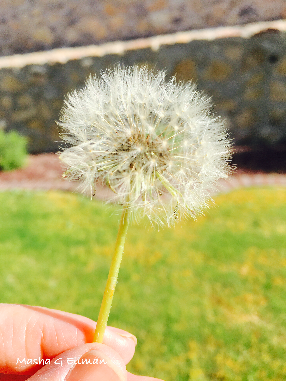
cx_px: 143
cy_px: 190
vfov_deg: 61.7
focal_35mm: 29
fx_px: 319
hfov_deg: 48.2
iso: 25
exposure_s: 1/962
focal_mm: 4.15
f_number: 2.2
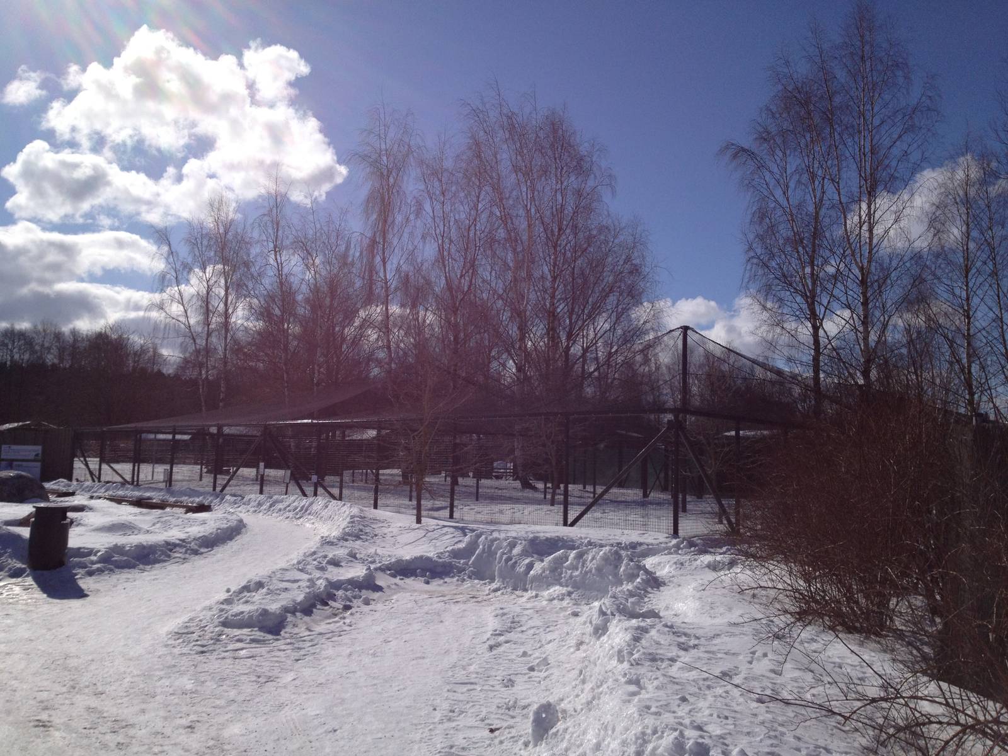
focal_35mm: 35
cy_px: 378
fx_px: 1019
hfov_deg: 52.6
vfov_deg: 40.7
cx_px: 504
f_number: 2.4
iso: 50
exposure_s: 1/6944
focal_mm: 4.28
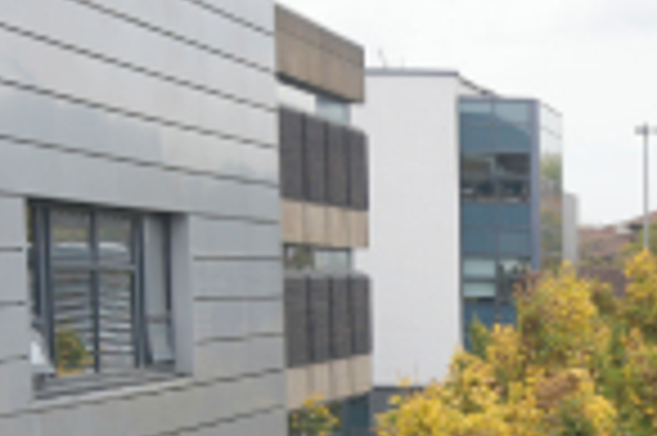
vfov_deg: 7.7
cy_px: 872
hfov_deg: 11.6
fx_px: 3099
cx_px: 963
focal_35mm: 170
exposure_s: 1/250
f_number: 5.6
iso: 400
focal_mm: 36
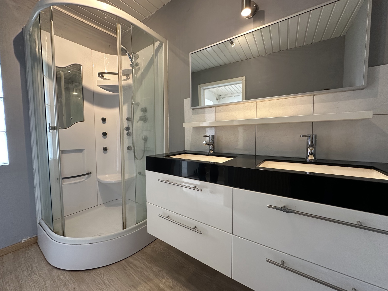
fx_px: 157
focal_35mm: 14
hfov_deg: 102.1
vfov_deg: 85.7
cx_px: 194
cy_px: 146
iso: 200
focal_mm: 2.22
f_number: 2.2
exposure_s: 1/50
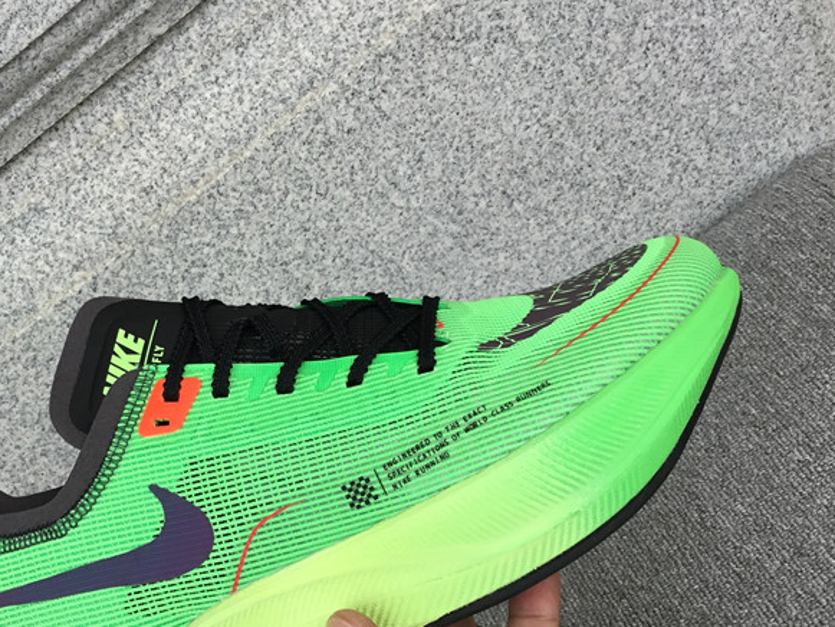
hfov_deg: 39.2
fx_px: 1158
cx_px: 273
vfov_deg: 30.2
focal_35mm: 48
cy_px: 389
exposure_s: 1/397
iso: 25
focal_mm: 3.3
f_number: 2.4
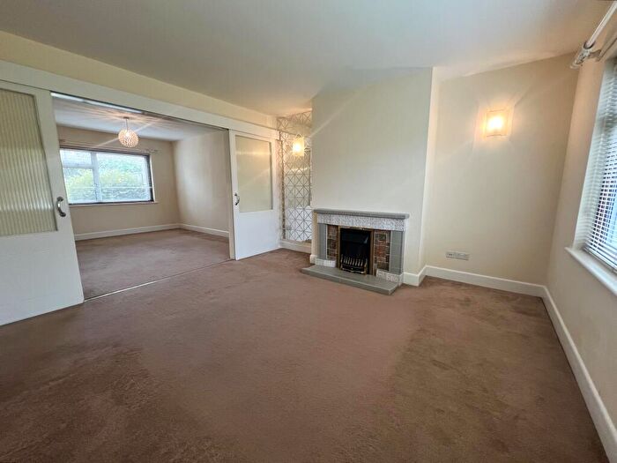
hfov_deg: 106.2
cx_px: 308
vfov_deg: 89.9
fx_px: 232
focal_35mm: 13
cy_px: 232
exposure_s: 1/50
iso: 160
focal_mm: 1.57
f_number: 1.8
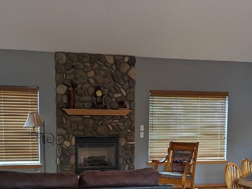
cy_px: 160
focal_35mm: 52
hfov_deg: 36.8
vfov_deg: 27.3
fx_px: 379
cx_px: 126
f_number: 1.85
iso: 122
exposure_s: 1/40
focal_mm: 6.81
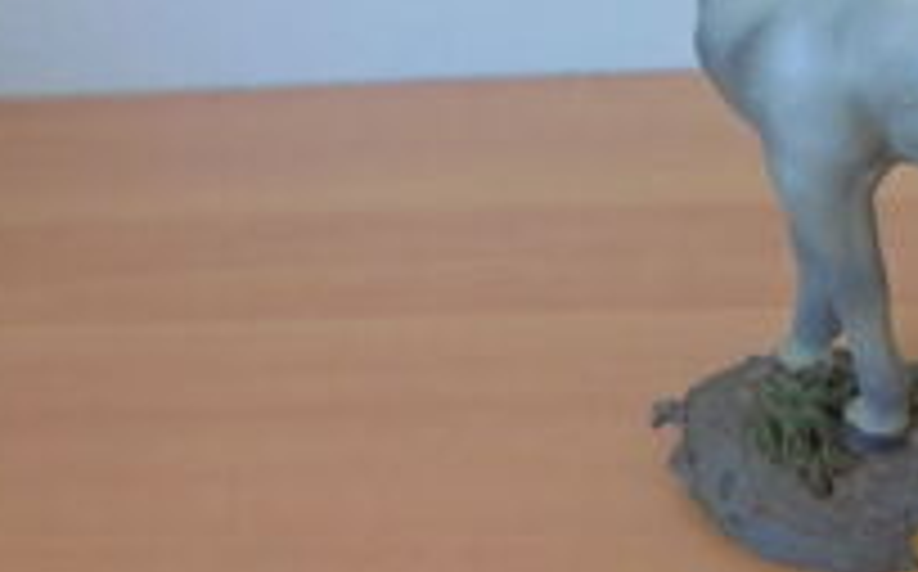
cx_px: 976
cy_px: 230
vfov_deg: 19.9
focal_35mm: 65
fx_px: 1624
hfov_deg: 28.9
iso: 400
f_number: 3.5
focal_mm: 4.6
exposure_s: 1/30
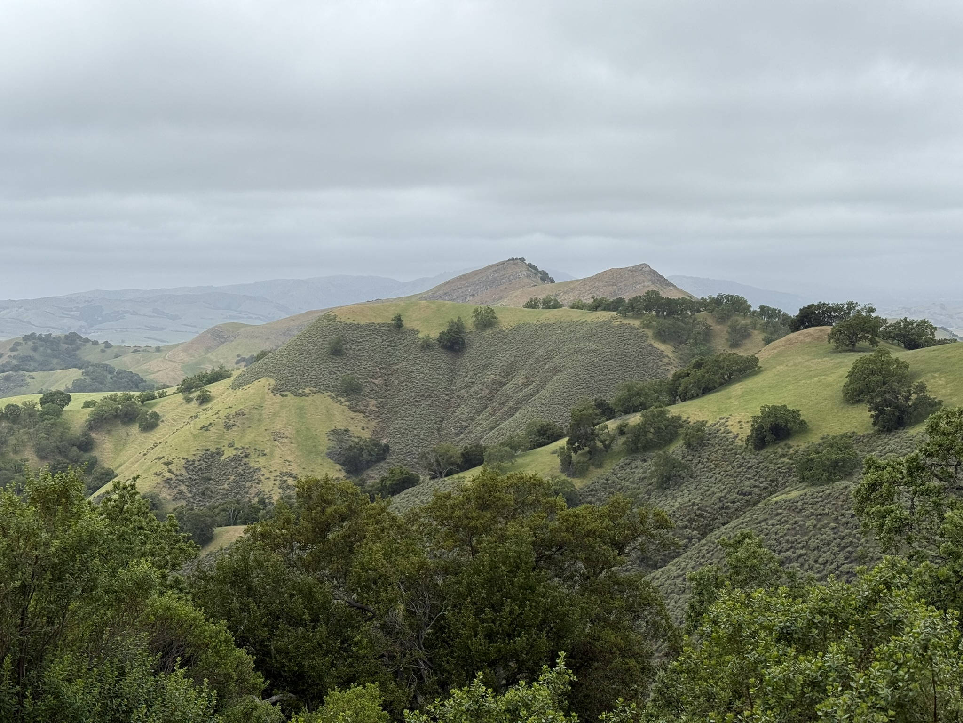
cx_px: 482
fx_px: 1335
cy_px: 362
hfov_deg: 39.7
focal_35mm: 48
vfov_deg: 30.3
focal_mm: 6.76
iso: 64
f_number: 1.78
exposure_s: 1/4587
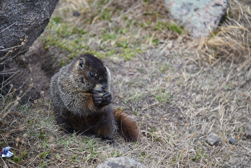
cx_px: 126
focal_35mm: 300
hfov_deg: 6.9
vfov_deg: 4.6
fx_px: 2092
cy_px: 84
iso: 640
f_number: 5.6
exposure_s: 1/640
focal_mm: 300
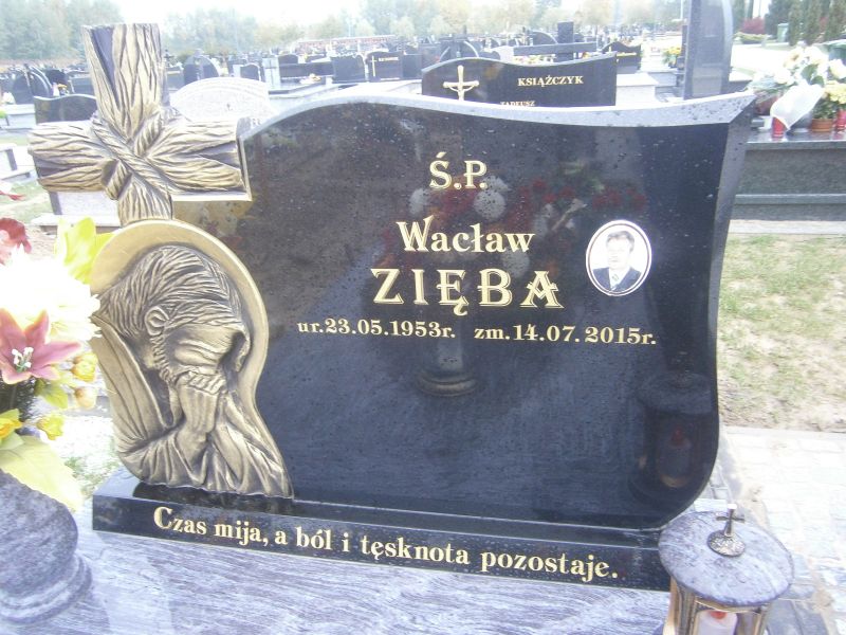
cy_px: 318
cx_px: 423
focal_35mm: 26
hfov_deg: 67.3
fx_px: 635
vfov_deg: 53.1
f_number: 2.8
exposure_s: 1/15
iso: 125
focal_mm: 4.7
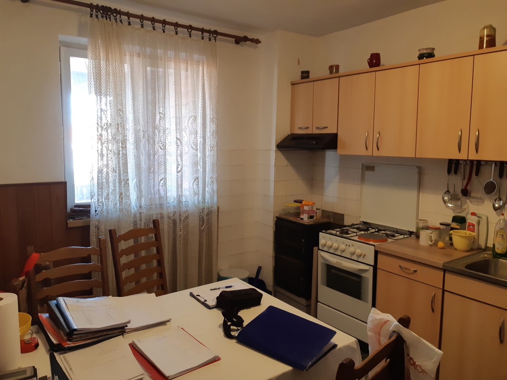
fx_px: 381
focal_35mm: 26
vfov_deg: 53.1
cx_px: 254
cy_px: 190
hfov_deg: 67.3
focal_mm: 3.93
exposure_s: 1/50
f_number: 1.7
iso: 125
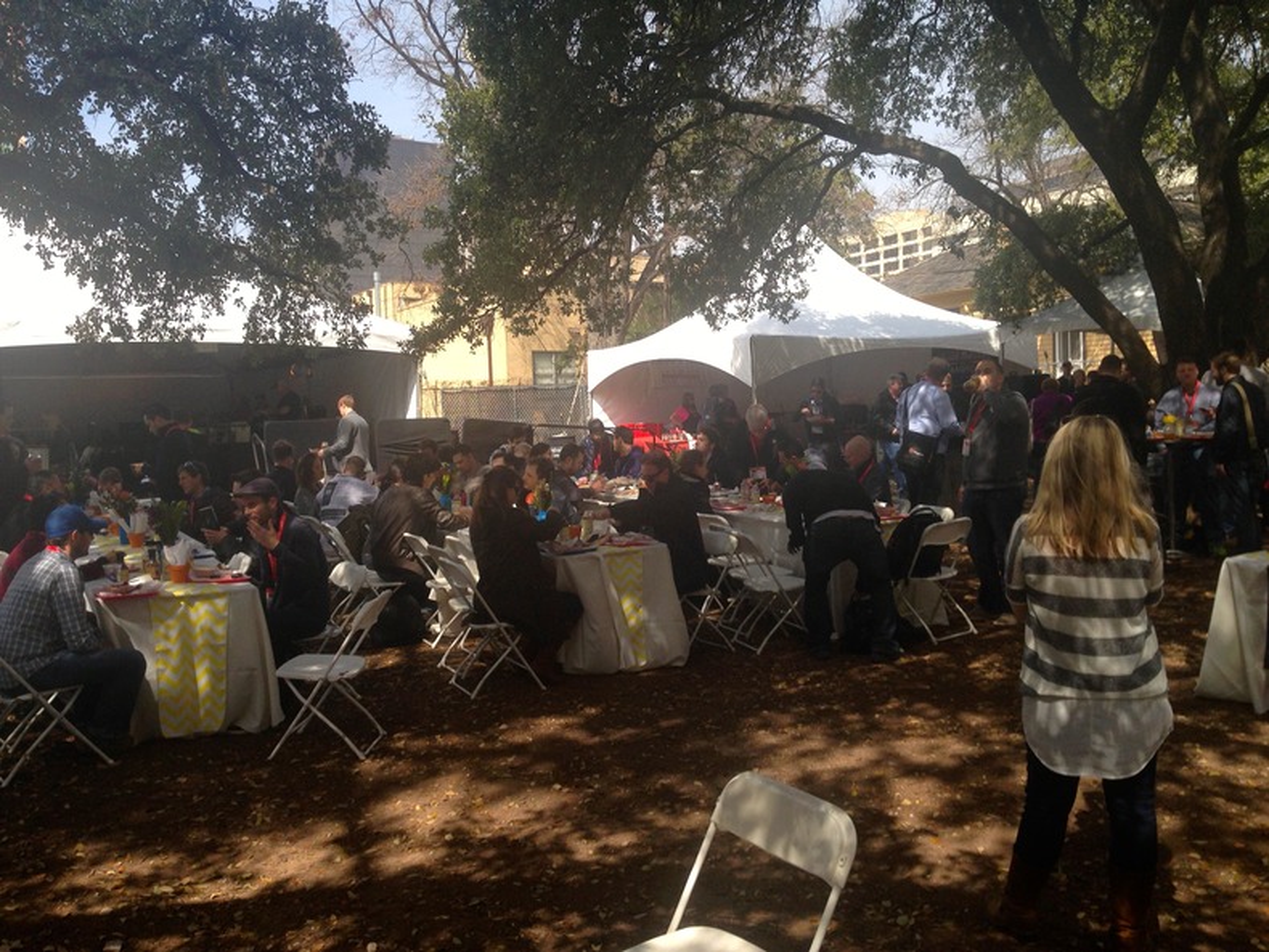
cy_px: 476
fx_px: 1210
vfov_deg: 43.0
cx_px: 634
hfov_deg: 55.3
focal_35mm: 33
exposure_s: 1/775
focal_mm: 4.12
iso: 50
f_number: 2.4
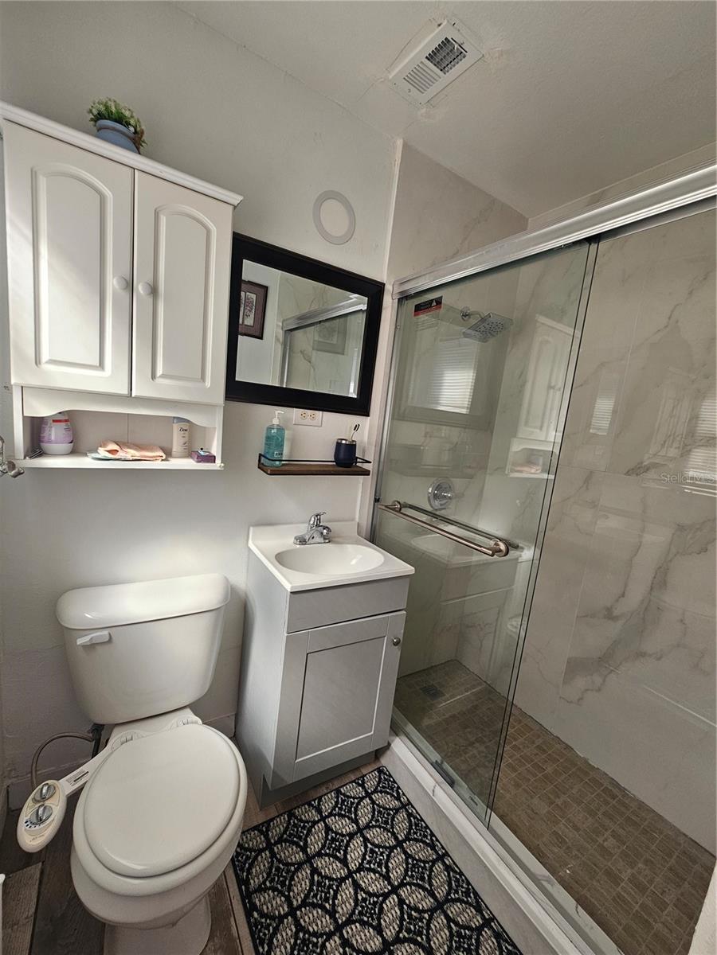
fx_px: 359
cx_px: 358
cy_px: 478
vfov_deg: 106.2
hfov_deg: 89.9
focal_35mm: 13
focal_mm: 2.2
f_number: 2.2
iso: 64
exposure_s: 1/60
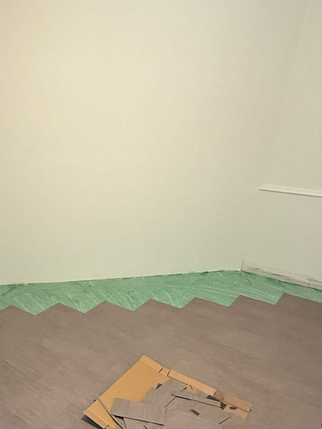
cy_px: 299
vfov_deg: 56.6
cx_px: 58
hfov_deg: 43.1
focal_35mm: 31
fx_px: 384
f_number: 2.2
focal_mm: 2.22
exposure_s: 1/60
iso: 640
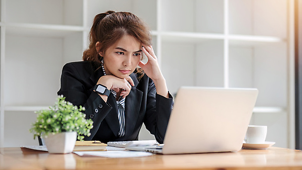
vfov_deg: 15.3
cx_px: 151
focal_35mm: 79
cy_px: 73
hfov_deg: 26.8
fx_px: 633
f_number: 1.4
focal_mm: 50
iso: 125
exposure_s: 1/480
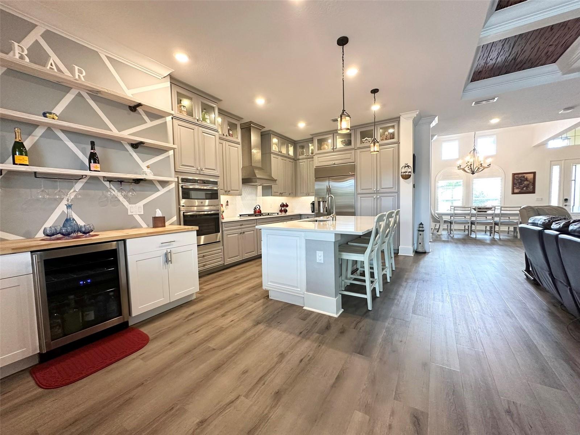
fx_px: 235
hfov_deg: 102.1
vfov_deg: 85.7
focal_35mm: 14
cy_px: 218
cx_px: 290
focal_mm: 2.22
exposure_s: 1/60
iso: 200
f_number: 2.2
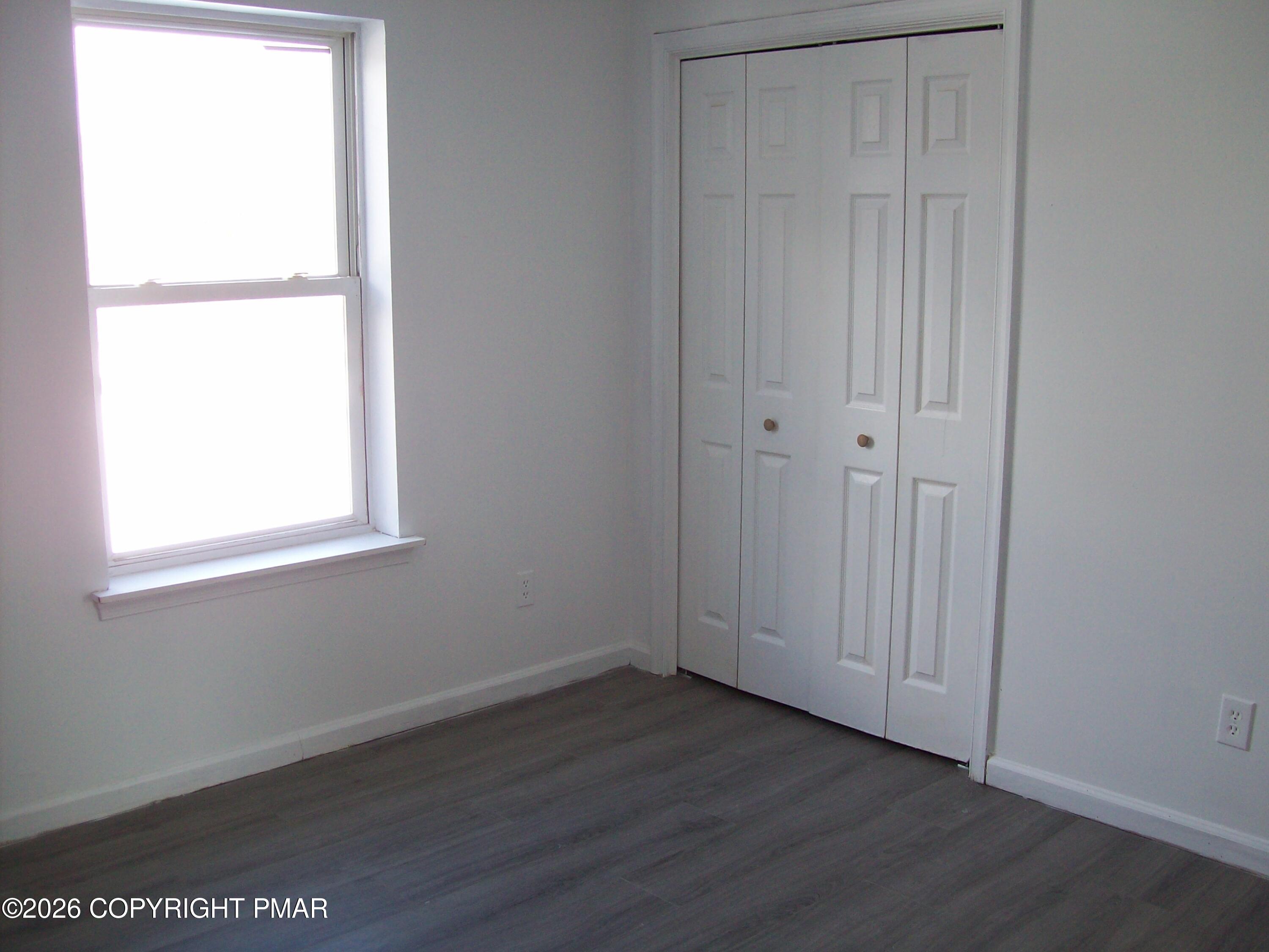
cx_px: 634
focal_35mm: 36
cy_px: 476
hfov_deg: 51.4
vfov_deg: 39.7
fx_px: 1320
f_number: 2.7
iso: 82
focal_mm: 6
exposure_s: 1/64
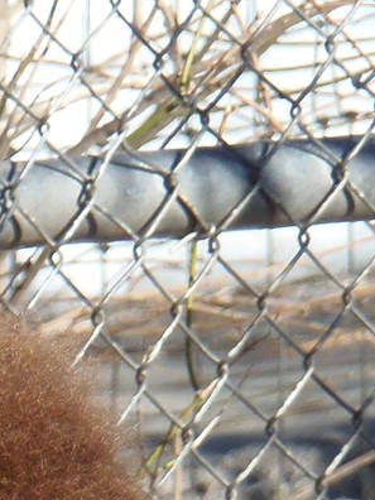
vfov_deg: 1.1
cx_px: -141
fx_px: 26086
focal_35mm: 1806
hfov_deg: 0.8
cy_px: 605
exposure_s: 1/160
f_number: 5
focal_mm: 82.8
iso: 64
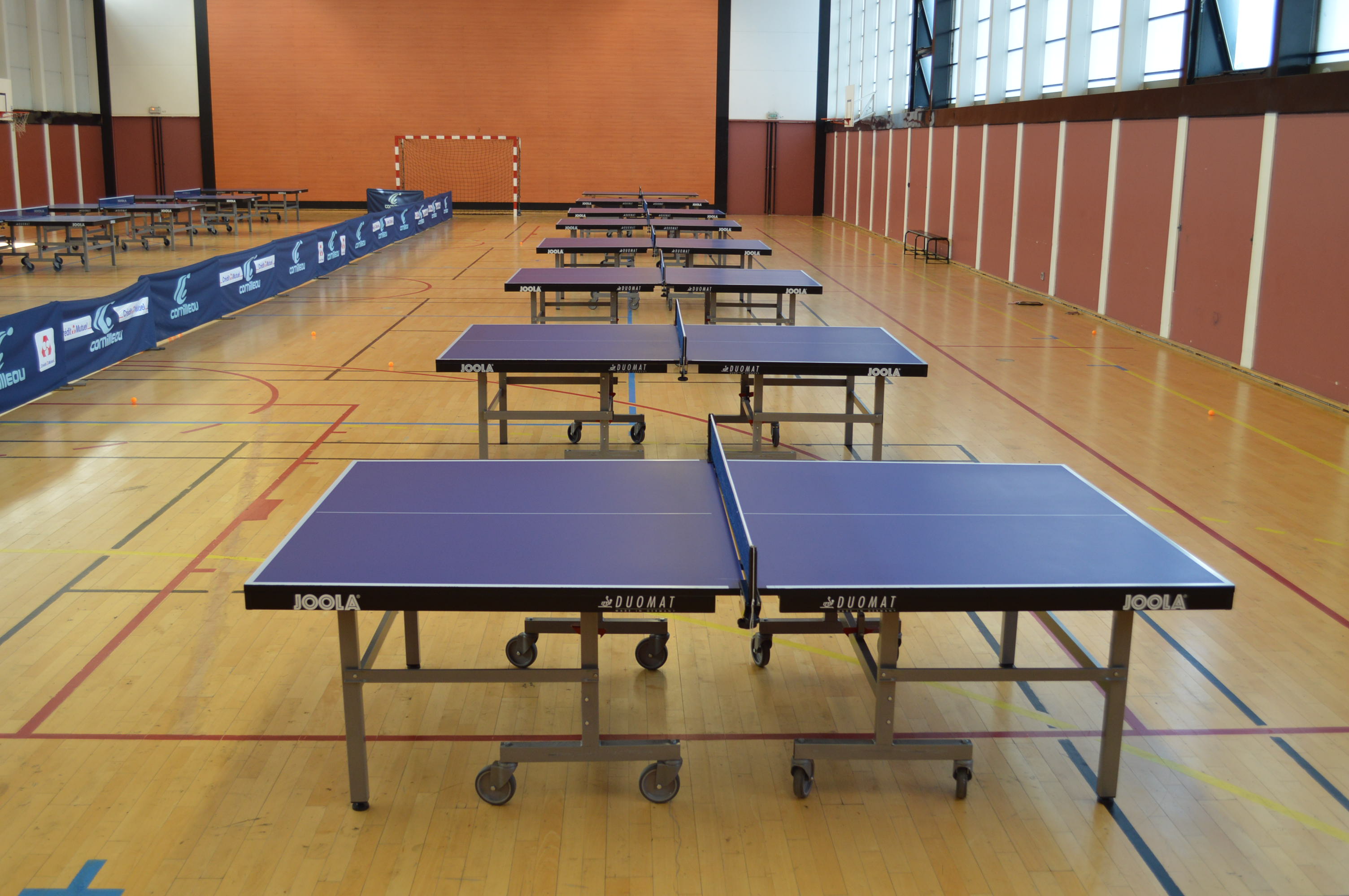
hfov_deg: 53.2
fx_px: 1348
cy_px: 448
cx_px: 674
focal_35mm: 36
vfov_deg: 36.8
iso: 400
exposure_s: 1/80
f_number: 4.5
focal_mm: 24
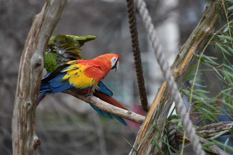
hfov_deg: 6.9
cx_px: 116
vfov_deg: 4.6
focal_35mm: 300
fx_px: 1942
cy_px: 78
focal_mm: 300
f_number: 5.6
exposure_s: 1/640
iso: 450
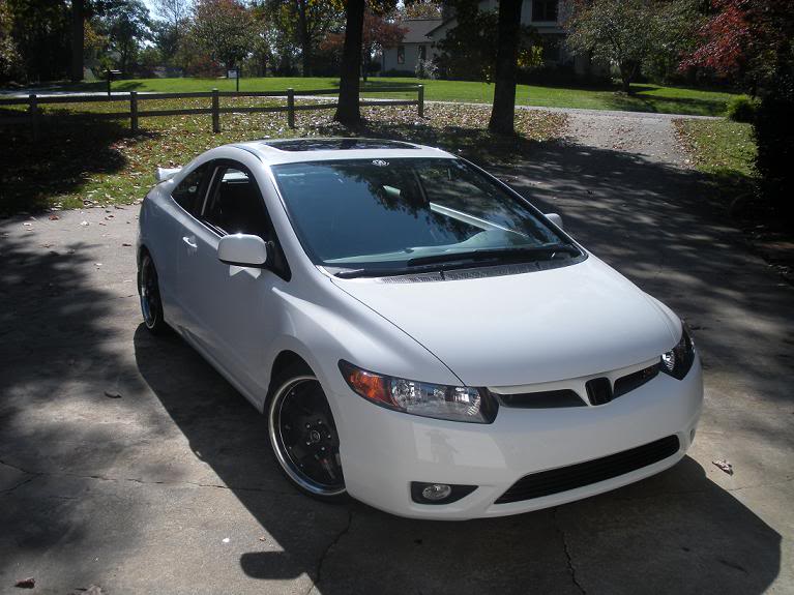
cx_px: 397
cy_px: 298
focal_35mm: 36
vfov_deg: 39.6
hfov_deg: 51.4
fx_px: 826
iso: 64
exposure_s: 1/680
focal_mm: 6.3
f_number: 3.5
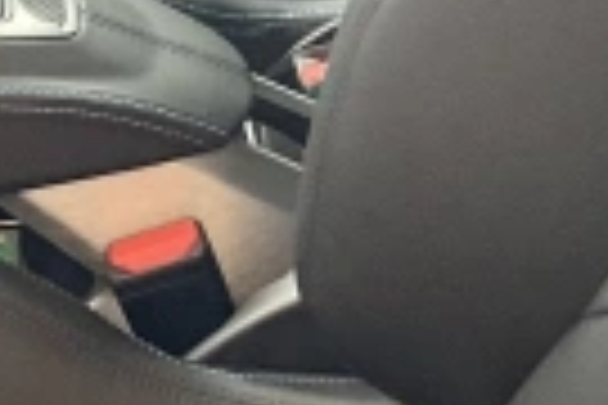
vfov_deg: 7.7
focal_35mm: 179
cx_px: -171
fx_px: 3023
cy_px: 202
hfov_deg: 11.2
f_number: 1.8
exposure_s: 1/60
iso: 200
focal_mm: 3
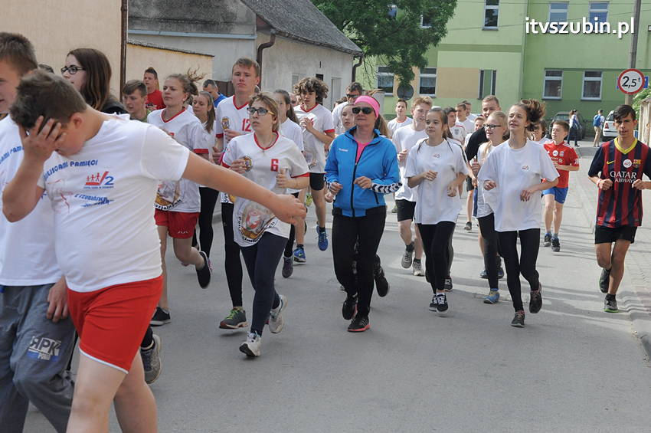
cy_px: 216
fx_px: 1301
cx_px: 326
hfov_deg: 28.1
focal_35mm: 72
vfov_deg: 18.9
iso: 800
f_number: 11
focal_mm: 48
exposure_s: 1/500
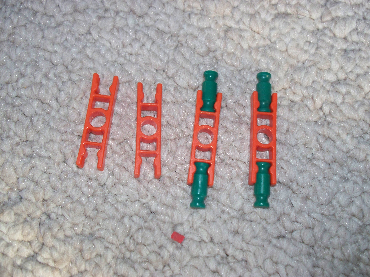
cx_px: 185
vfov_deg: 30.9
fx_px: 502
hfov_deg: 40.4
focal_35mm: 47
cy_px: 138
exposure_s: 1/30
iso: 200
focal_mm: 9.86
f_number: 2.9
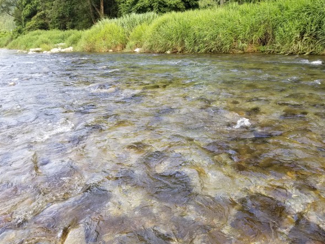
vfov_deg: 49.7
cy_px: 113
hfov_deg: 63.4
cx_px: 168
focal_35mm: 28
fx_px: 263
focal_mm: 4.25
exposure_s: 1/219
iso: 50
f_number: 1.7
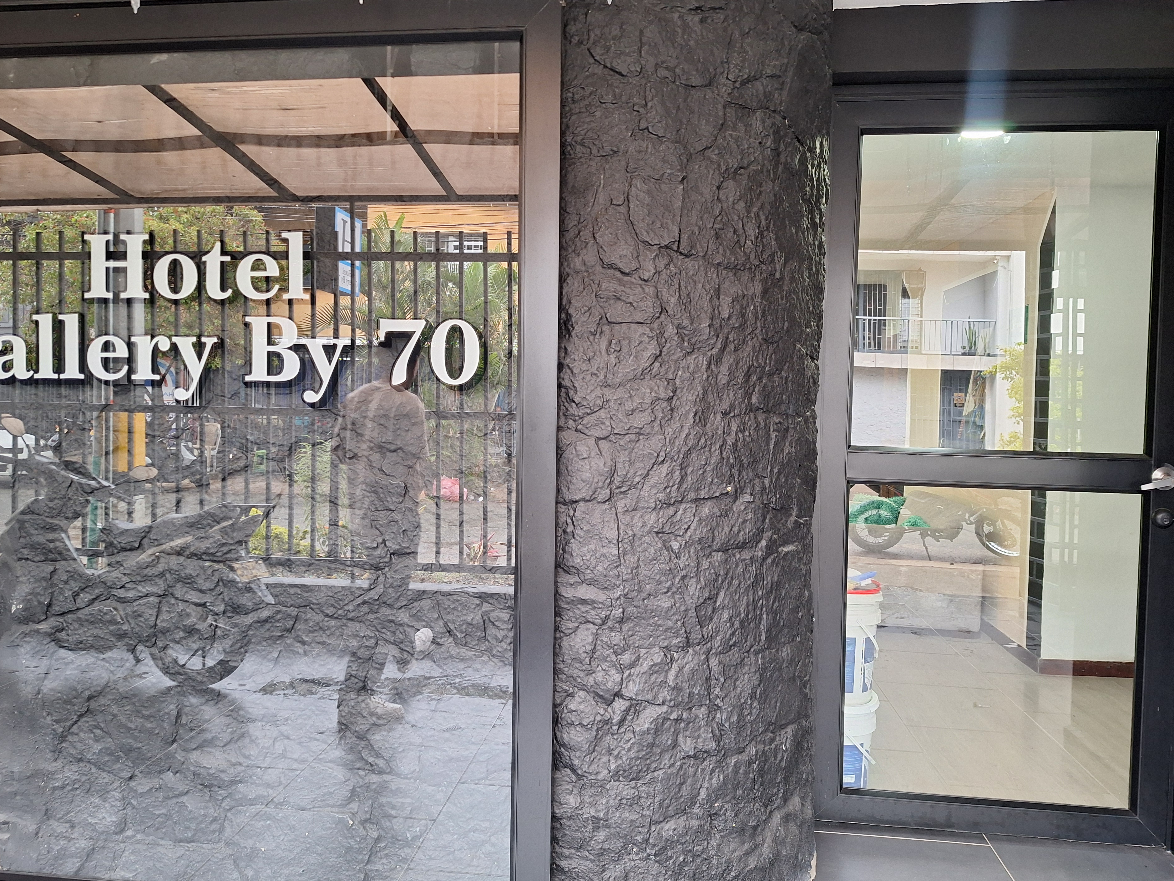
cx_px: 566
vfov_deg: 54.9
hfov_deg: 69.4
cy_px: 443
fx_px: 848
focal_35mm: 25
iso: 250
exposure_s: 1/30
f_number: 1.8
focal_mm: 5.54
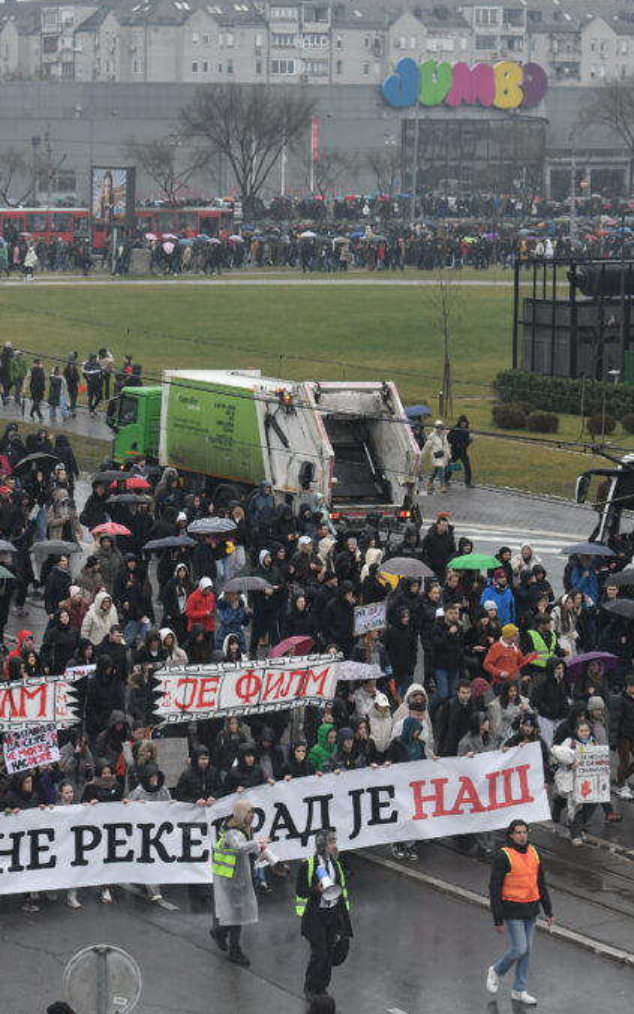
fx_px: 2986
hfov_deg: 12.0
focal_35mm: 108
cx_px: 24
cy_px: 506
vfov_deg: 19.3
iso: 1000
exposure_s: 1/1250
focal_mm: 70
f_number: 5
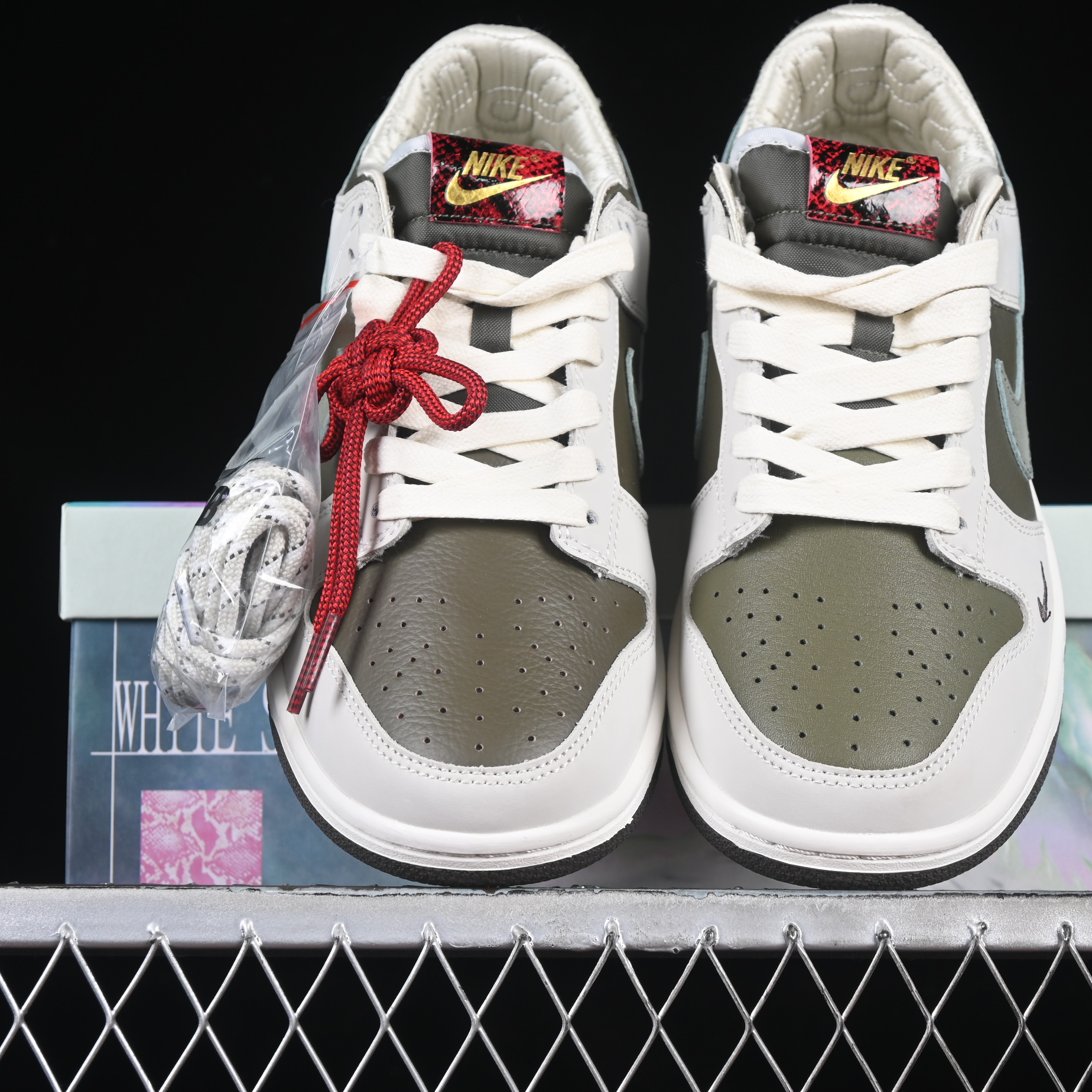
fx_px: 3426
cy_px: 544
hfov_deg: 18.1
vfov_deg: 18.1
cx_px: 678
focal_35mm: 96
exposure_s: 1/60
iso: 160
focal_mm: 50
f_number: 6.3
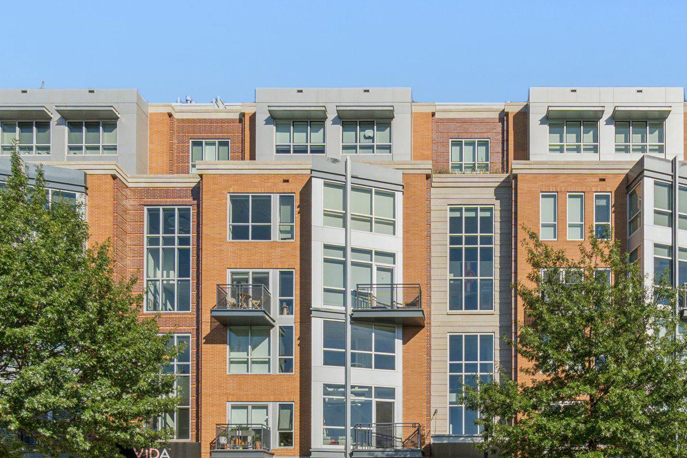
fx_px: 477
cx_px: 449
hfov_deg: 69.8
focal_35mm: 25
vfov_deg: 48.9
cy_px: 353
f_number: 10
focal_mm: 10
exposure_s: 1/400
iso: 200
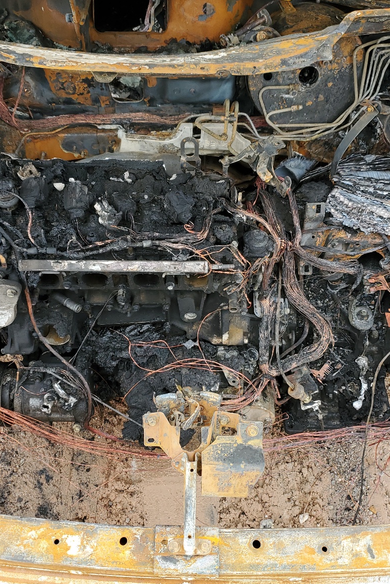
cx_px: 187
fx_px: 601
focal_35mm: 37
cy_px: 291
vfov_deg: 51.9
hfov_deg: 36.0
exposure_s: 1/333
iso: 50
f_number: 1.5
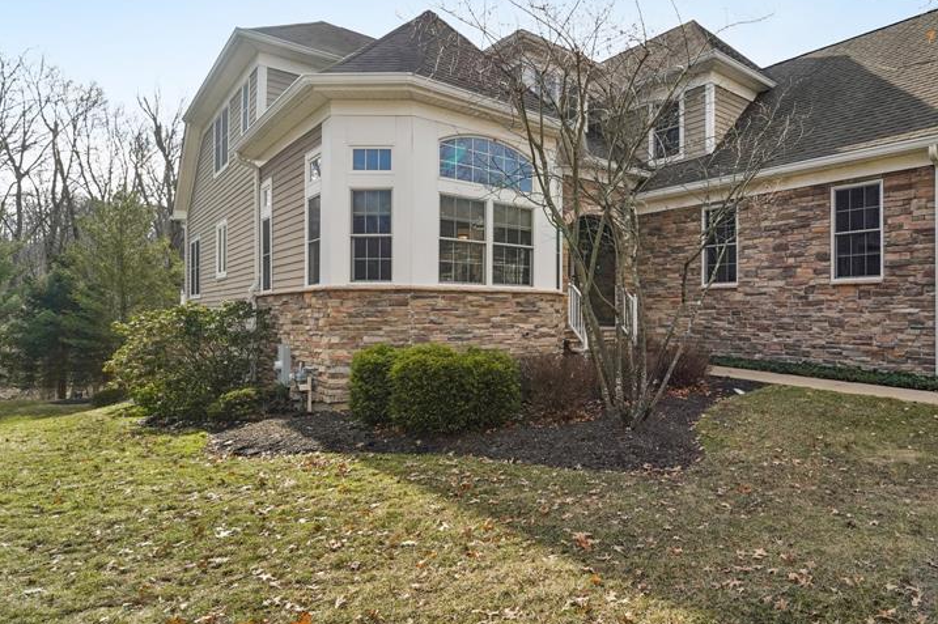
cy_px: 281
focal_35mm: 20
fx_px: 521
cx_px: 625
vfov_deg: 61.7
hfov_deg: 81.2
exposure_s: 1/320
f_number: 8
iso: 400
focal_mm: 14
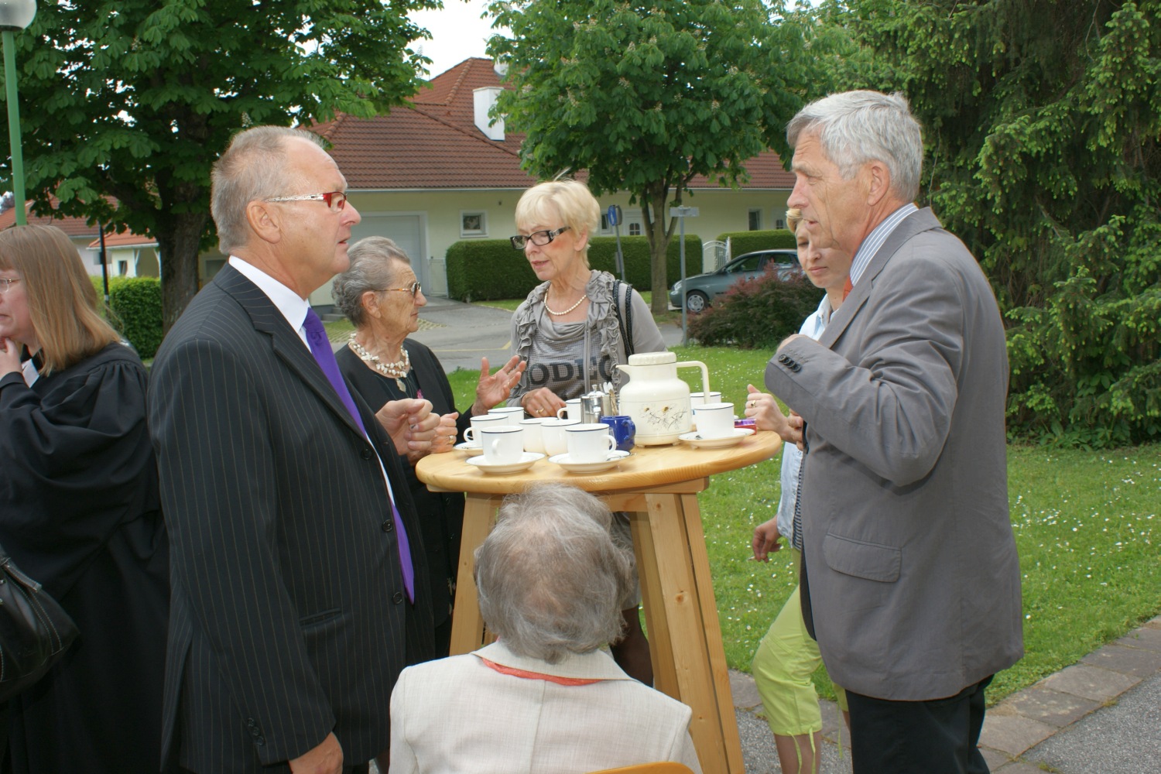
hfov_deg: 57.2
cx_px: 580
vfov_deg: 40.0
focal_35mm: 33
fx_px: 1064
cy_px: 387
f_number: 7.1
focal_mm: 22
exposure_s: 1/80
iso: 100
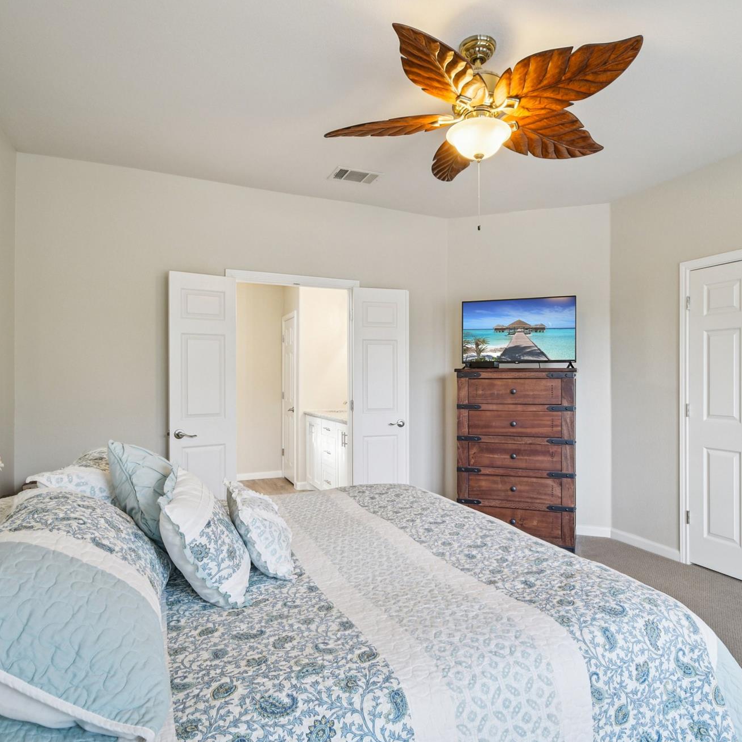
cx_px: 418
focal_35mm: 20
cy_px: 360
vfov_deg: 74.8
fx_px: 485
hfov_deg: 74.5
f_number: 8
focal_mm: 10
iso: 400
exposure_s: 1/13
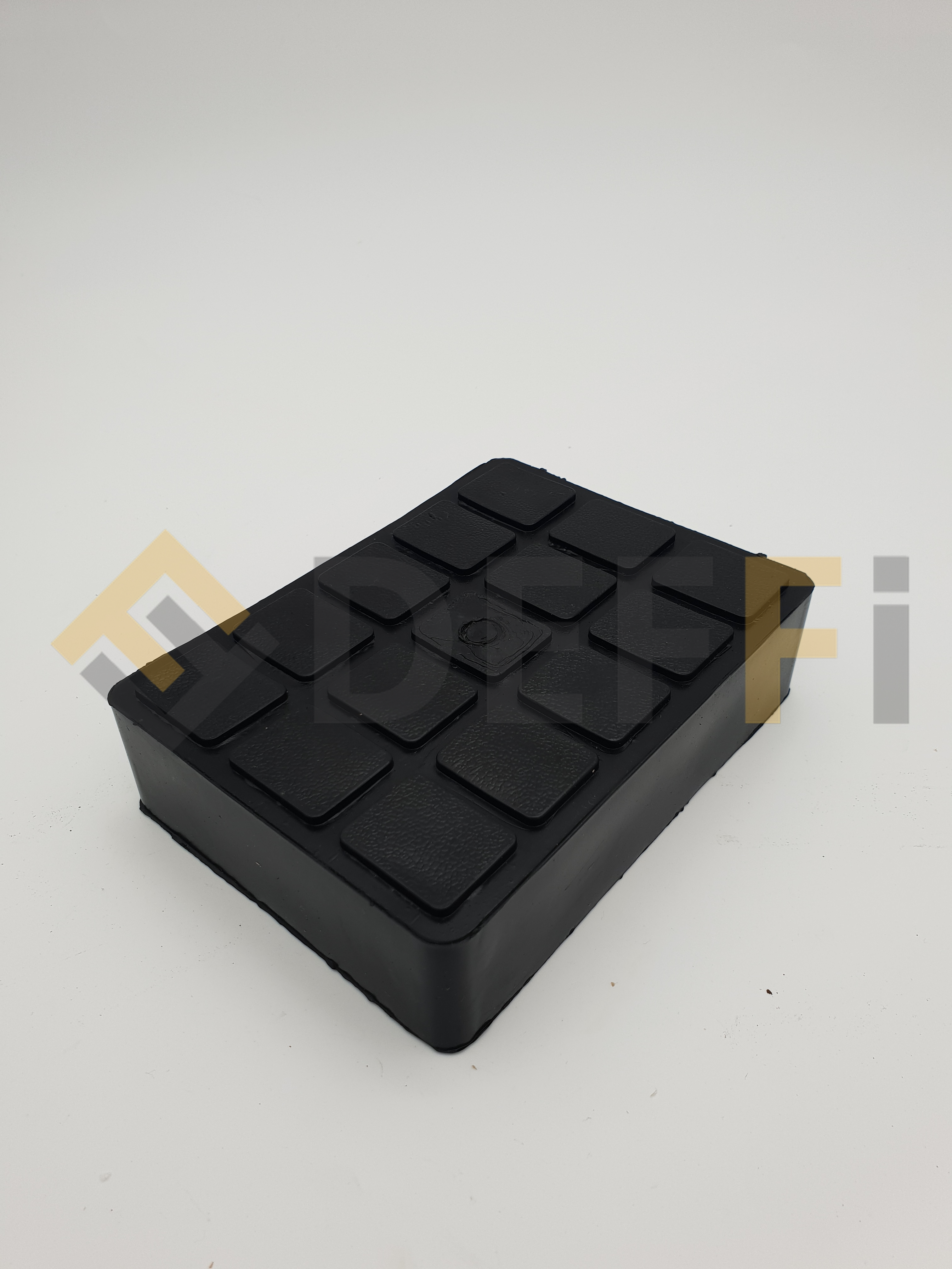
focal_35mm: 26
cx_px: 476
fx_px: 953
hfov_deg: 53.1
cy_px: 634
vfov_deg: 67.3
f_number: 2.4
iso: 50
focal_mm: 4.3
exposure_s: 1/468
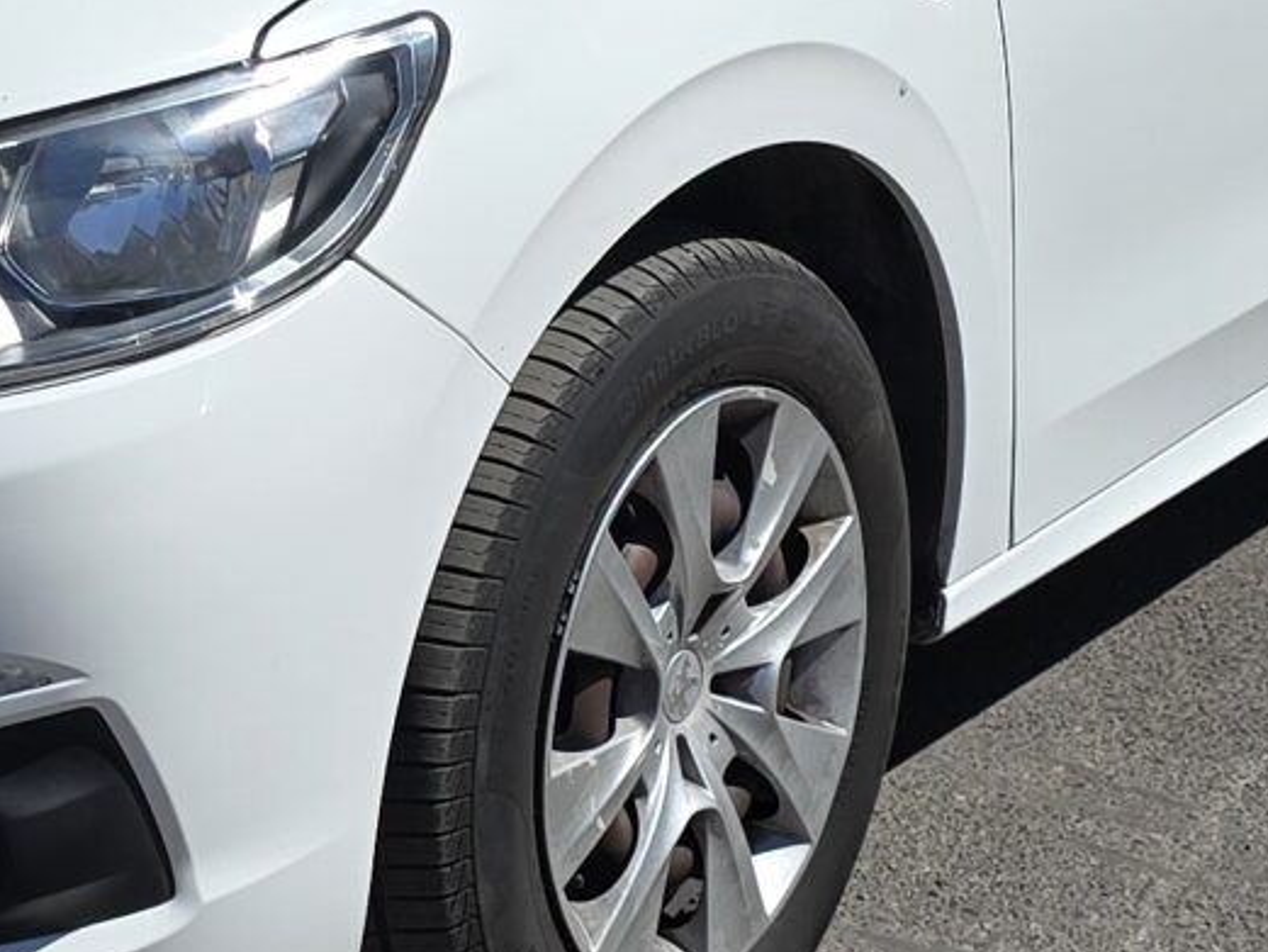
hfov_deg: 17.2
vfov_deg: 13.1
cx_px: 192
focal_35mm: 113
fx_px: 4140
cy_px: 263
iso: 12
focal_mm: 6.3
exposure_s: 1/1376
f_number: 1.7
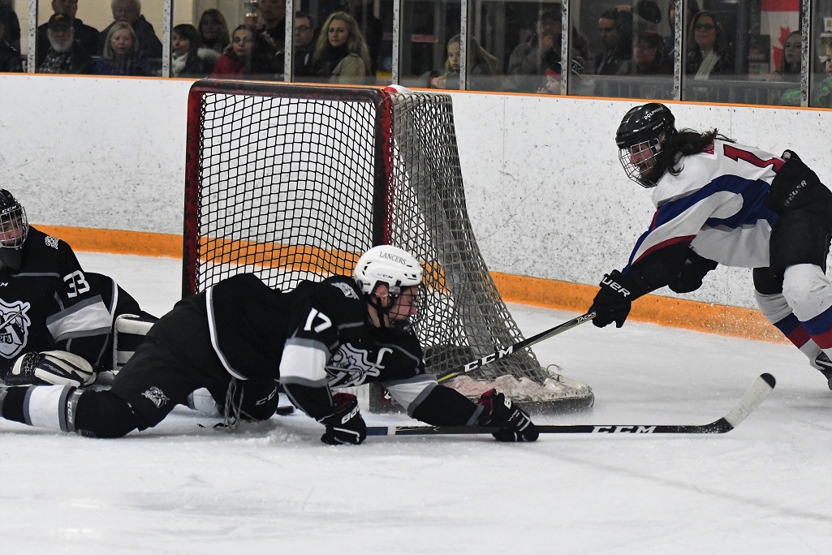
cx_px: 416
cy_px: 278
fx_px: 2427
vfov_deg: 13.0
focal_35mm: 105
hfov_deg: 19.5
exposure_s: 1/800
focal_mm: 70
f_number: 2.8
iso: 3200
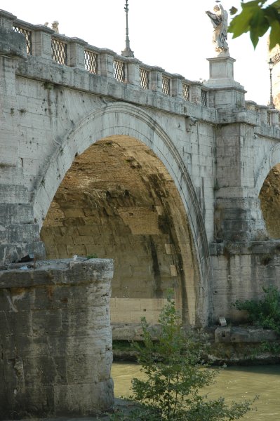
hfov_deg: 17.5
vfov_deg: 26.0
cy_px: 210
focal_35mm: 78
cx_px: 140
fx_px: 912
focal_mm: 52
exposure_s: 1/125
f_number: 5.6
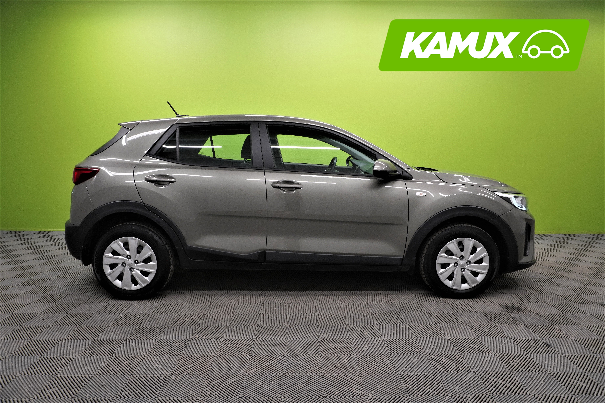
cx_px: 302
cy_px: 202
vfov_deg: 53.1
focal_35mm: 24
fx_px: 403
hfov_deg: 73.7
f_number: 9
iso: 320
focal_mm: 16
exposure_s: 1/13
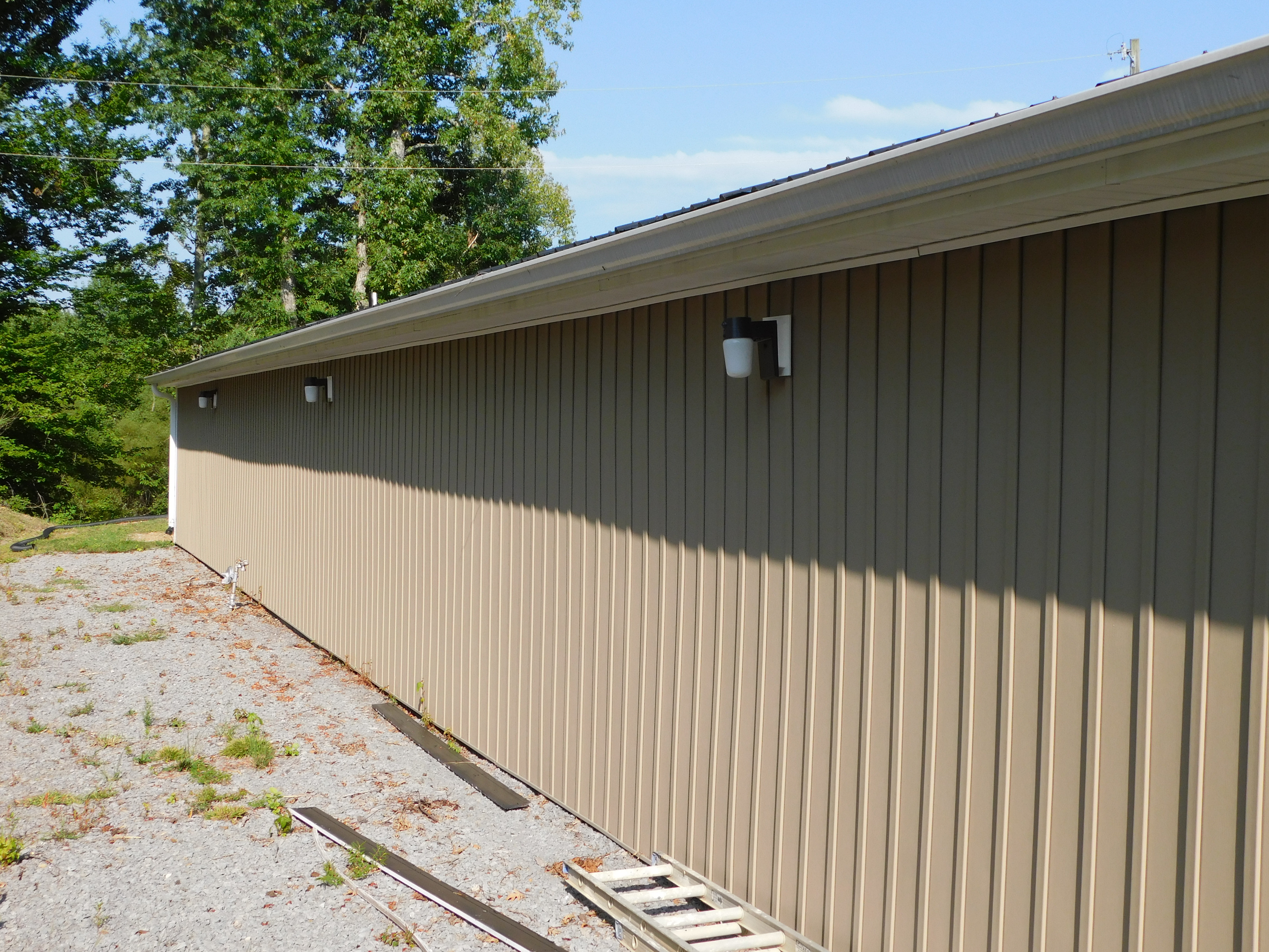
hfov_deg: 46.8
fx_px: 1466
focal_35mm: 40
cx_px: 634
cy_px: 476
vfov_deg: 36.0
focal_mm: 7.1
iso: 125
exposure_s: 1/800
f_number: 3.6
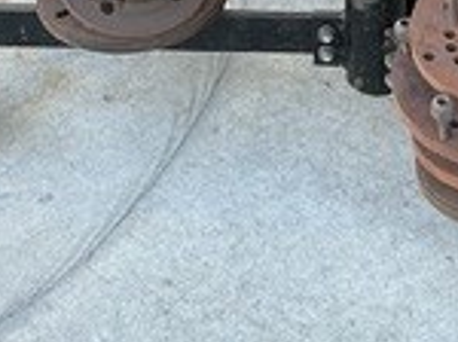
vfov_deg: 11.2
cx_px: 321
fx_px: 1638
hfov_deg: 15.9
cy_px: -241
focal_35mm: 124
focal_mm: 3
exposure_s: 1/120
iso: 20
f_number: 1.8
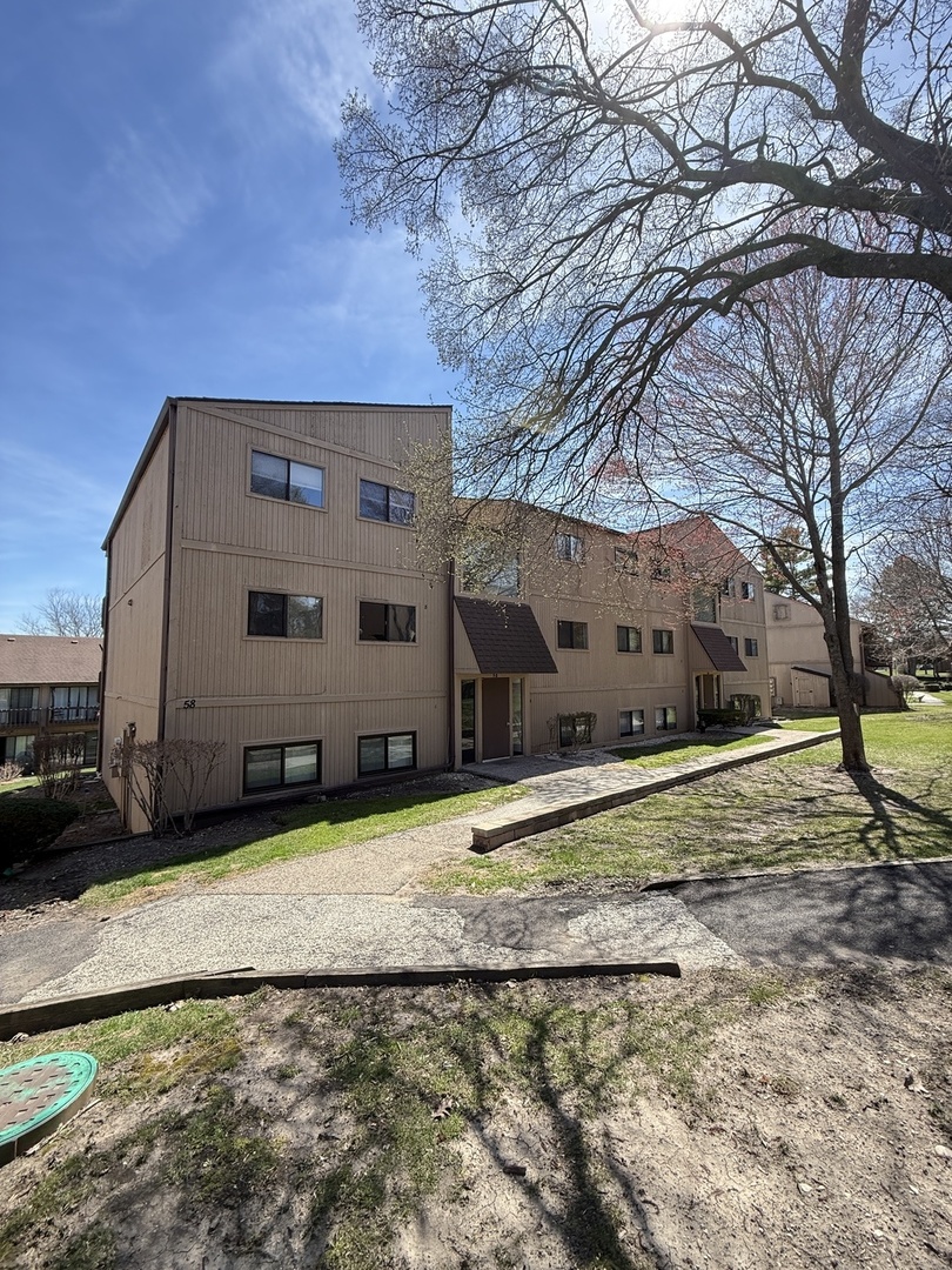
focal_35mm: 14
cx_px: 476
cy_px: 635
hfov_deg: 85.7
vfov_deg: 102.1
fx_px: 513
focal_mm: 2.22
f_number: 2.2
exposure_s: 1/625
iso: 64
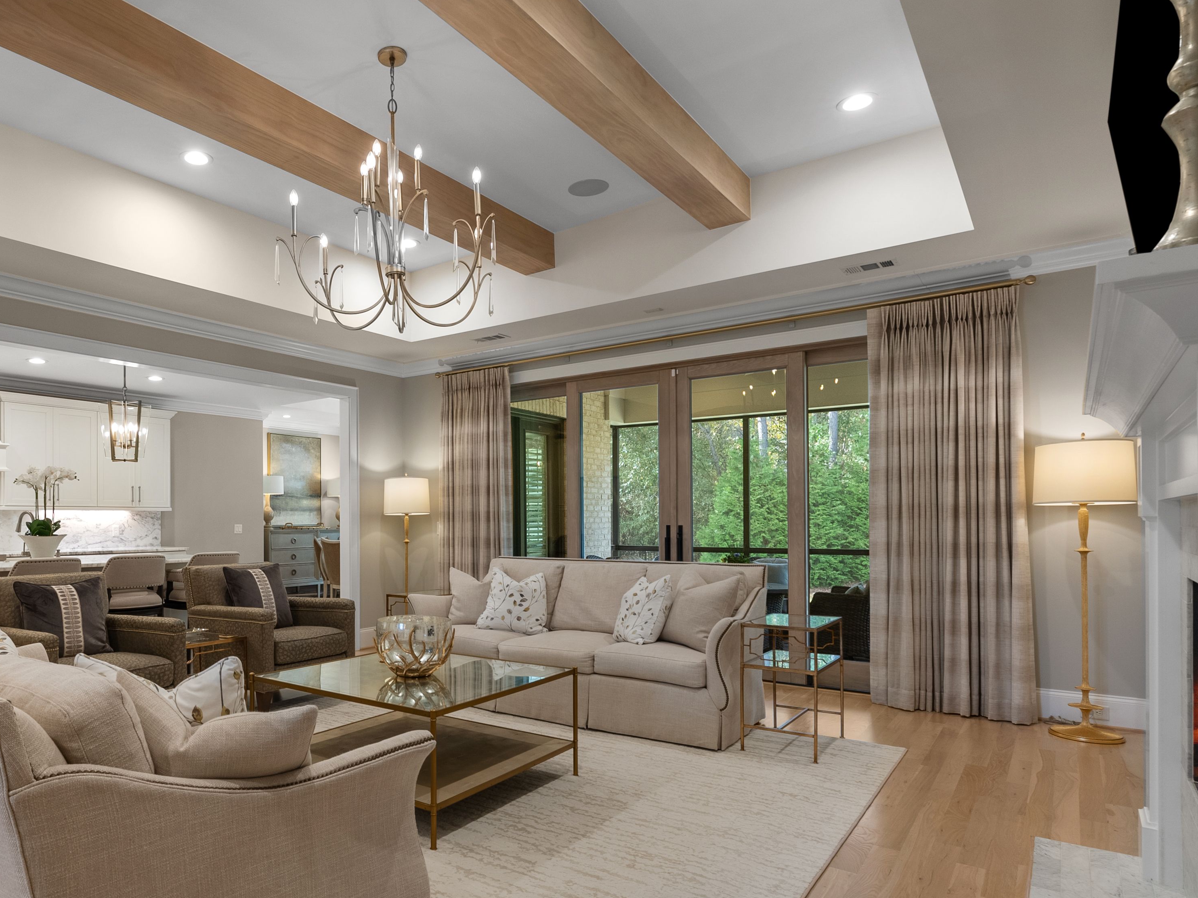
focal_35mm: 22
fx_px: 761
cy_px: 515
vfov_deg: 60.8
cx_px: 406
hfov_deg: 74.2
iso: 250
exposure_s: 1/5
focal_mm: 16
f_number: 8
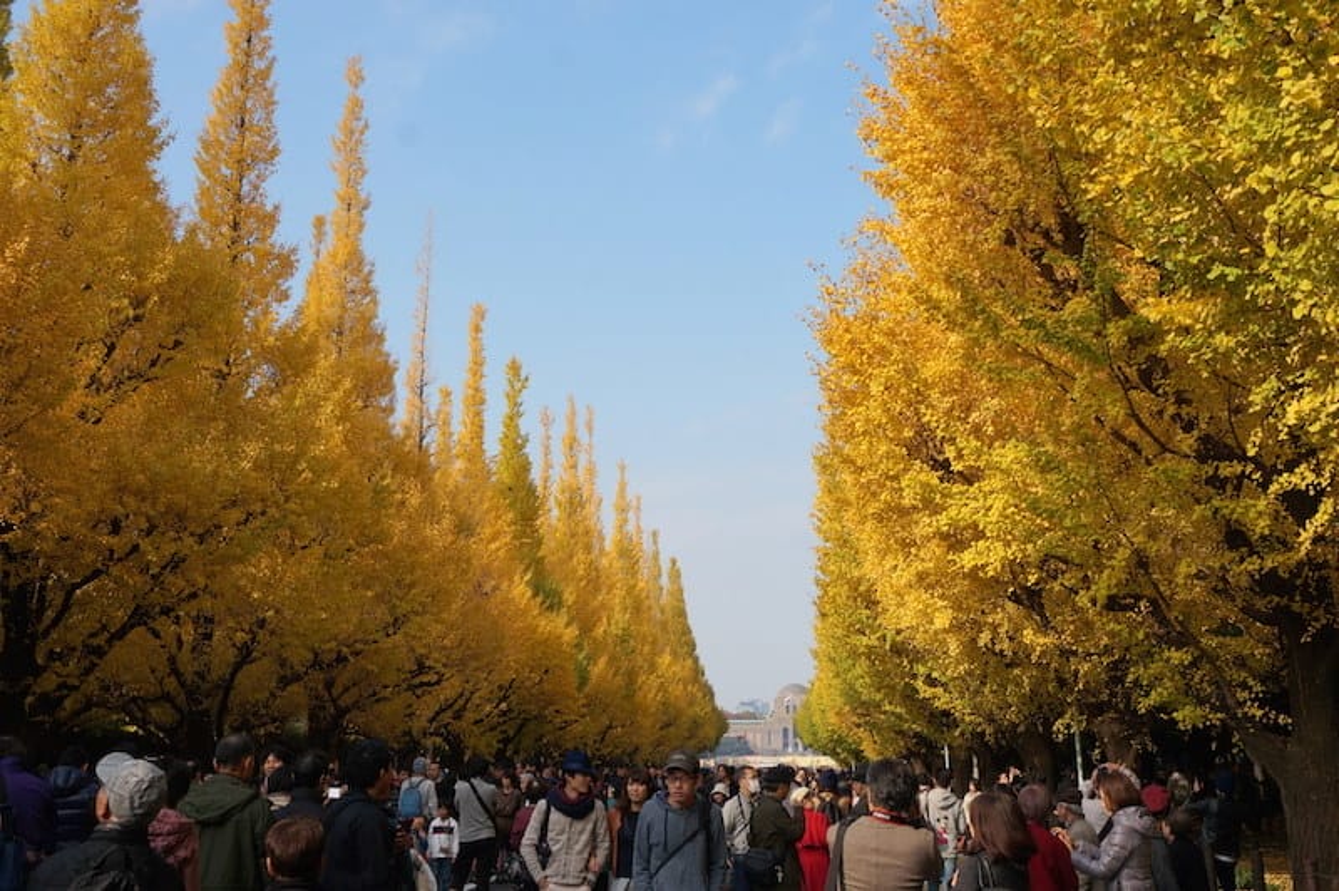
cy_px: 446
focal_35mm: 38
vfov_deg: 35.4
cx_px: 670
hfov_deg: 51.3
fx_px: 1394
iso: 100
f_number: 9
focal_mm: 25
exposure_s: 1/200
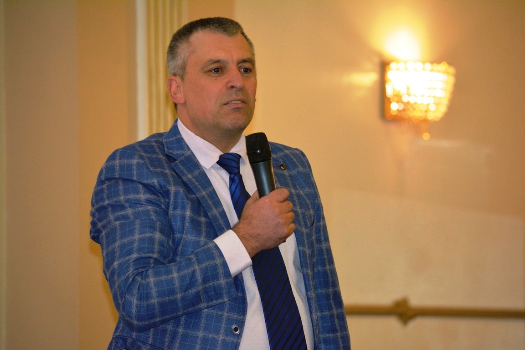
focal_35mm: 248
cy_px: 175
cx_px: 262
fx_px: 3609
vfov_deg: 5.6
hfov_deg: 8.3
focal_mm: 165
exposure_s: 1/60
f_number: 5
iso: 2000
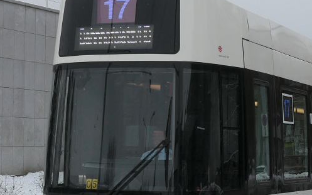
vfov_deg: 14.9
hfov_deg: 23.5
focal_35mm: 88
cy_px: 86
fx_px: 749
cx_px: 201
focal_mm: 12.2
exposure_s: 1/800
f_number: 4.5
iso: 200
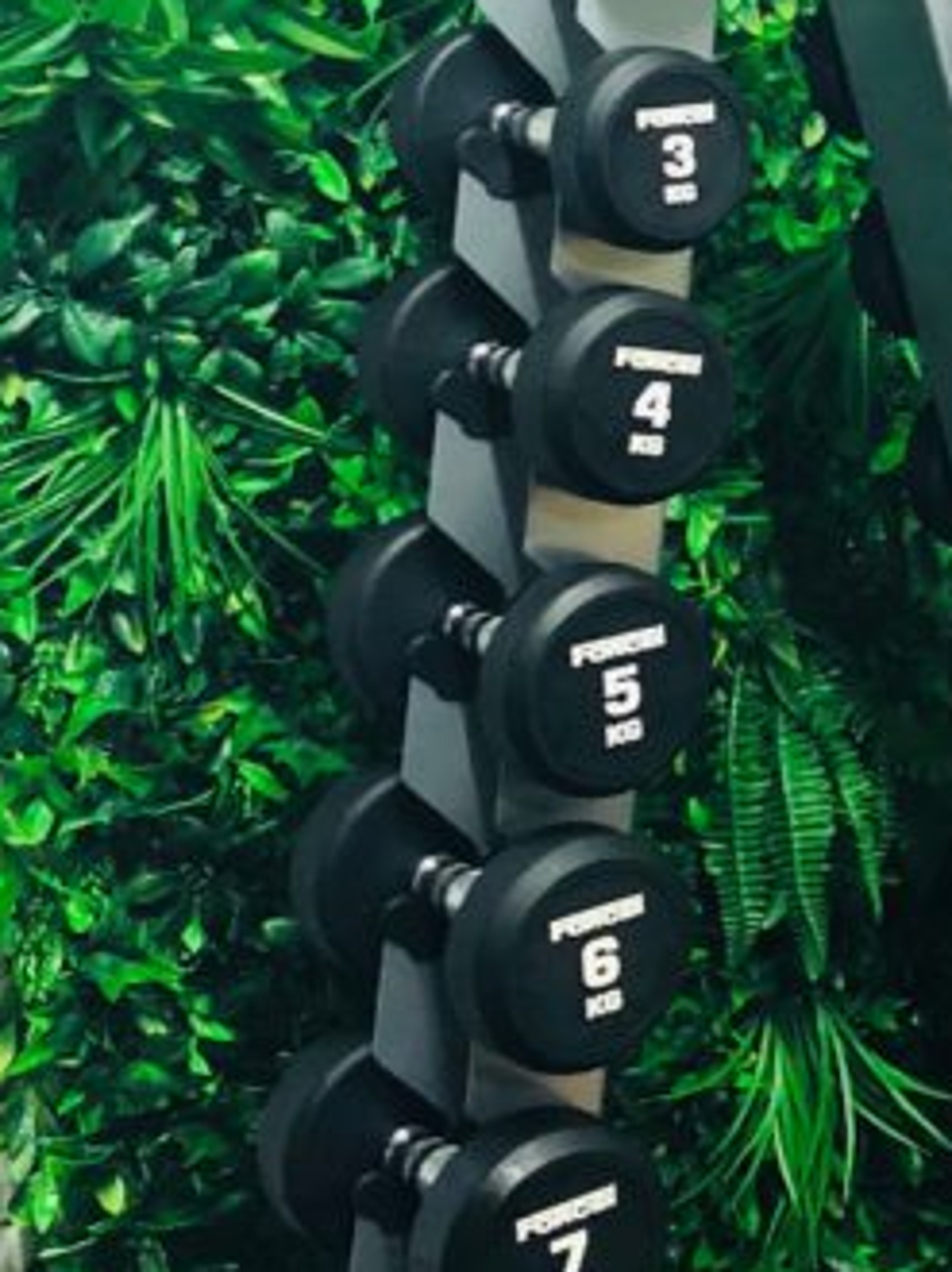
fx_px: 3194
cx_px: 1411
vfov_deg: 22.4
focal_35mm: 87
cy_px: 362
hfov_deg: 15.7
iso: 80
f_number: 1.8
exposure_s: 1/7
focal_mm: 3.99
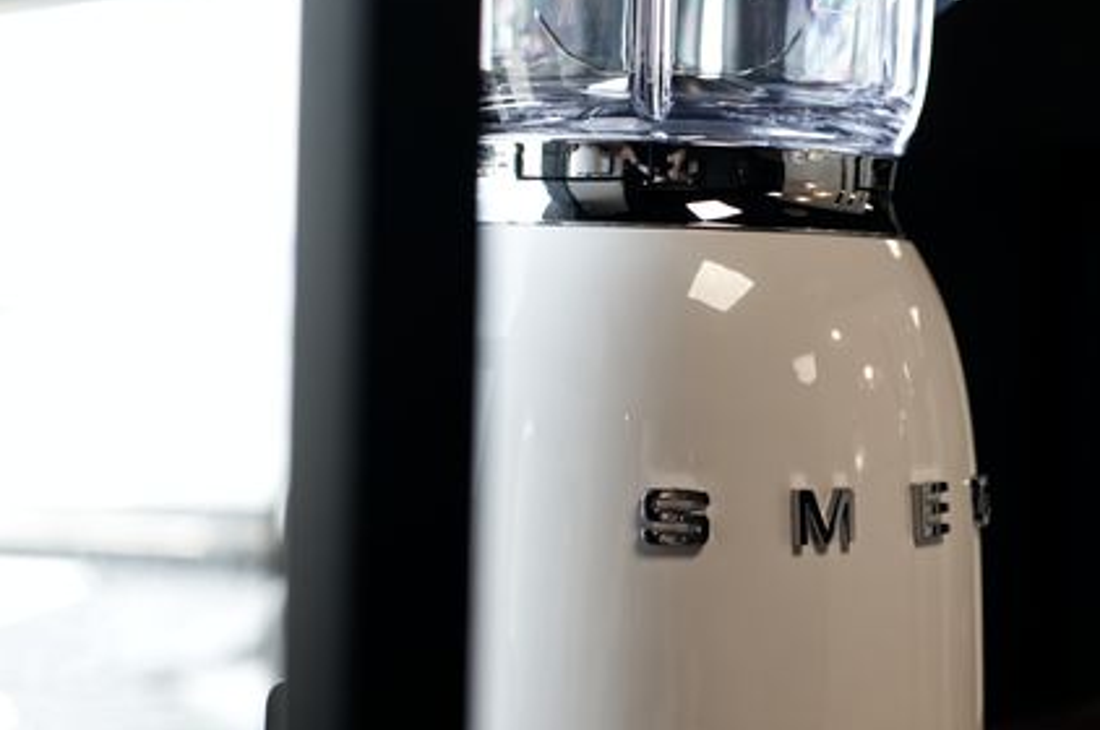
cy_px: 377
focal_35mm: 75
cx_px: 759
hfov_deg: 26.9
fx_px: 2279
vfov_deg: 18.2
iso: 640
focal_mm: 35
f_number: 2.2
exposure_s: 1/80
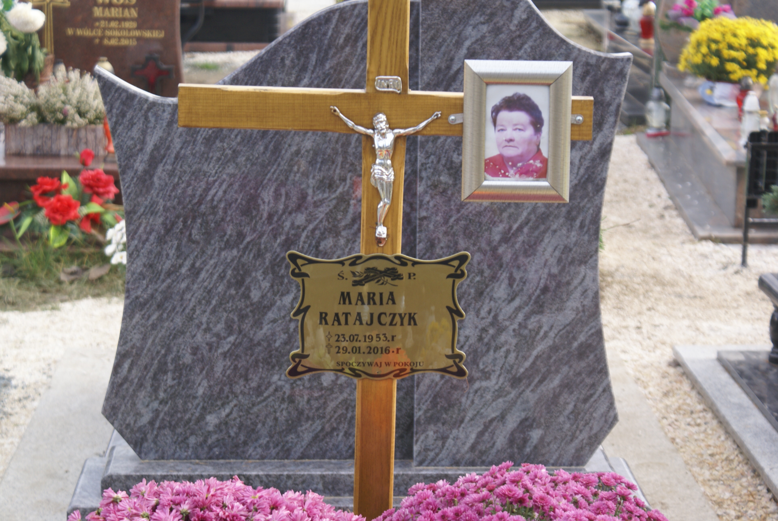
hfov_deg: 19.4
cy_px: 260
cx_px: 389
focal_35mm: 105
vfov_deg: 13.1
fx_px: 2272
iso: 125
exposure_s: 1/125
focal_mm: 70
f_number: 5.6
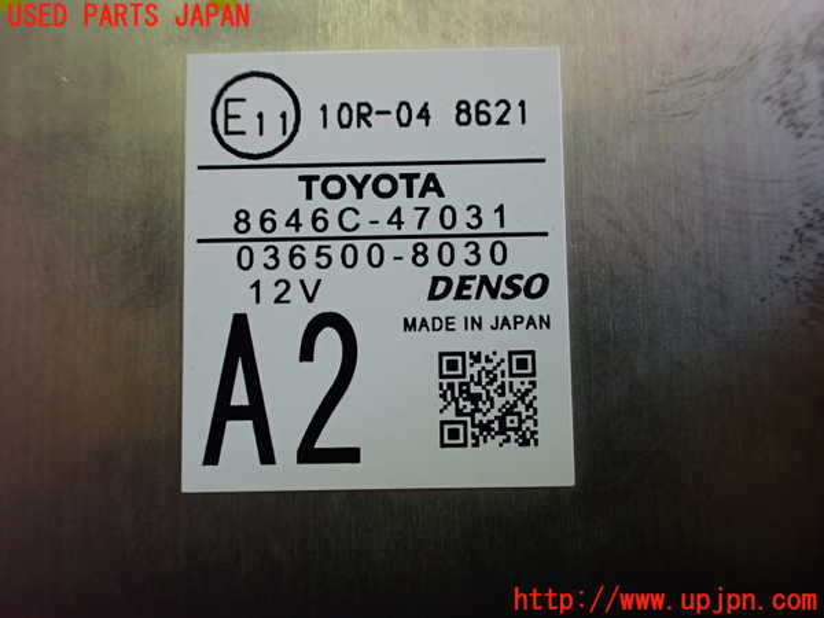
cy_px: 309
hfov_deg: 60.0
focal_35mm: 30
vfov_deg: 46.8
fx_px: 714
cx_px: 412
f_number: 2.3
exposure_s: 1/125
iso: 640
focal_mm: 5.4
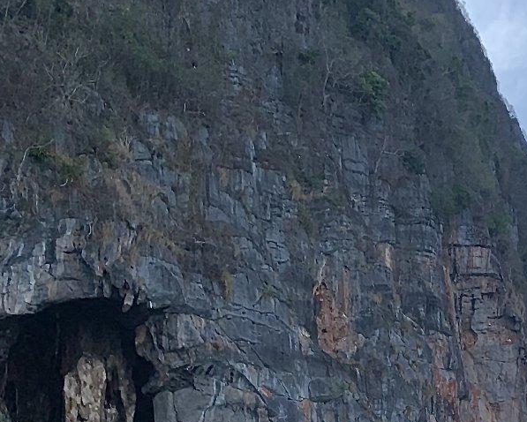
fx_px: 1061
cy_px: 498
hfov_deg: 24.5
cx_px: 678
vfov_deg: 21.0
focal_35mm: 68
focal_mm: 4.25
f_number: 1.8
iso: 25
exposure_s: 1/2421
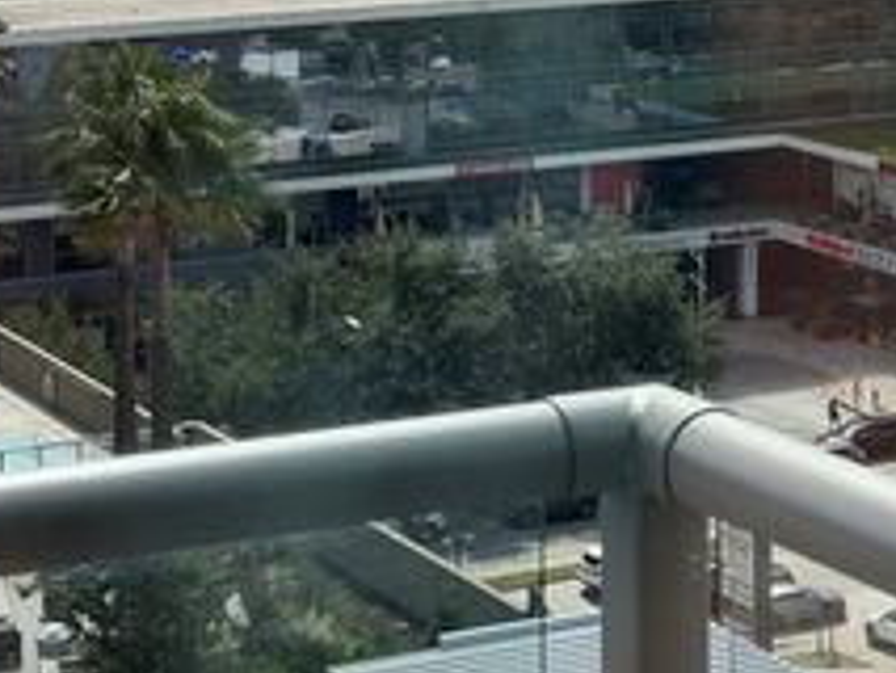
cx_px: 648
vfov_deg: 10.9
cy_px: -162
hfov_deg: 14.7
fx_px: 3470
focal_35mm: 134
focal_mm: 6.76
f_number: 1.78
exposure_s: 1/1513
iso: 80
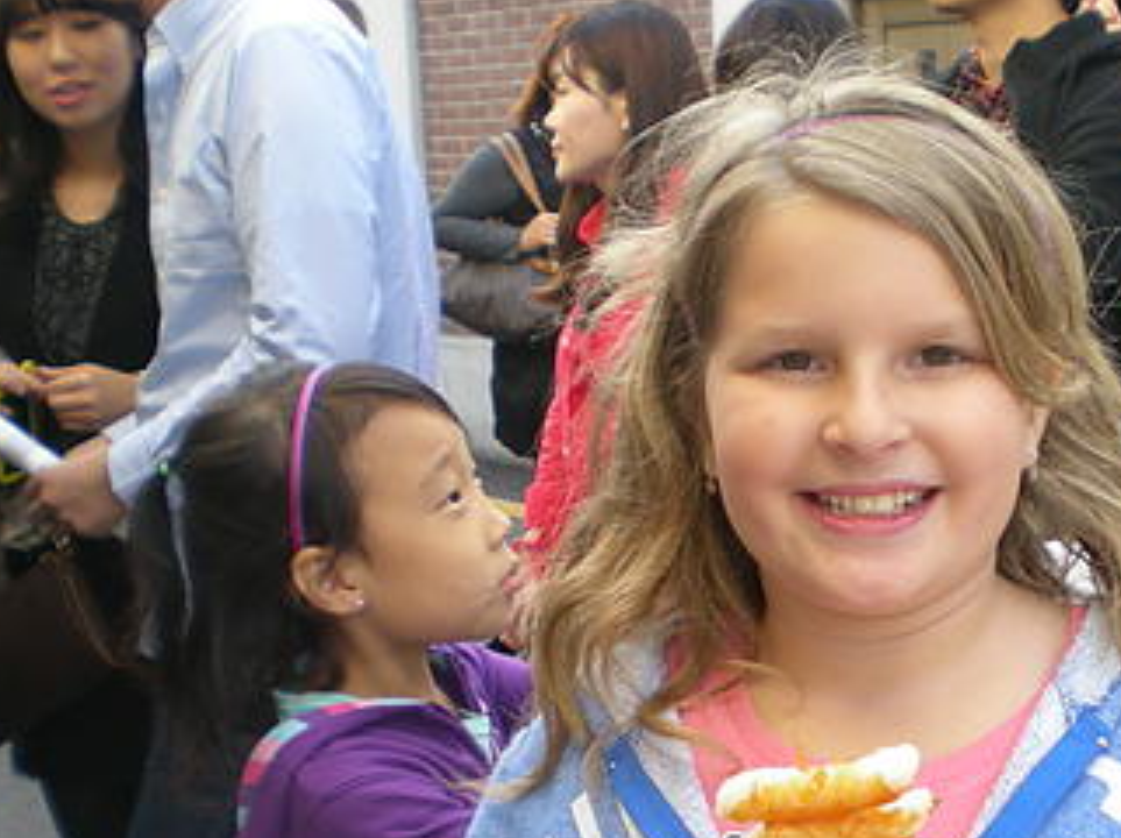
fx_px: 2070
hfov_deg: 30.0
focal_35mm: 64
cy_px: 616
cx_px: 775
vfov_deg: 22.7
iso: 50
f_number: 3.1
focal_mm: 6.3
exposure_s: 1/70
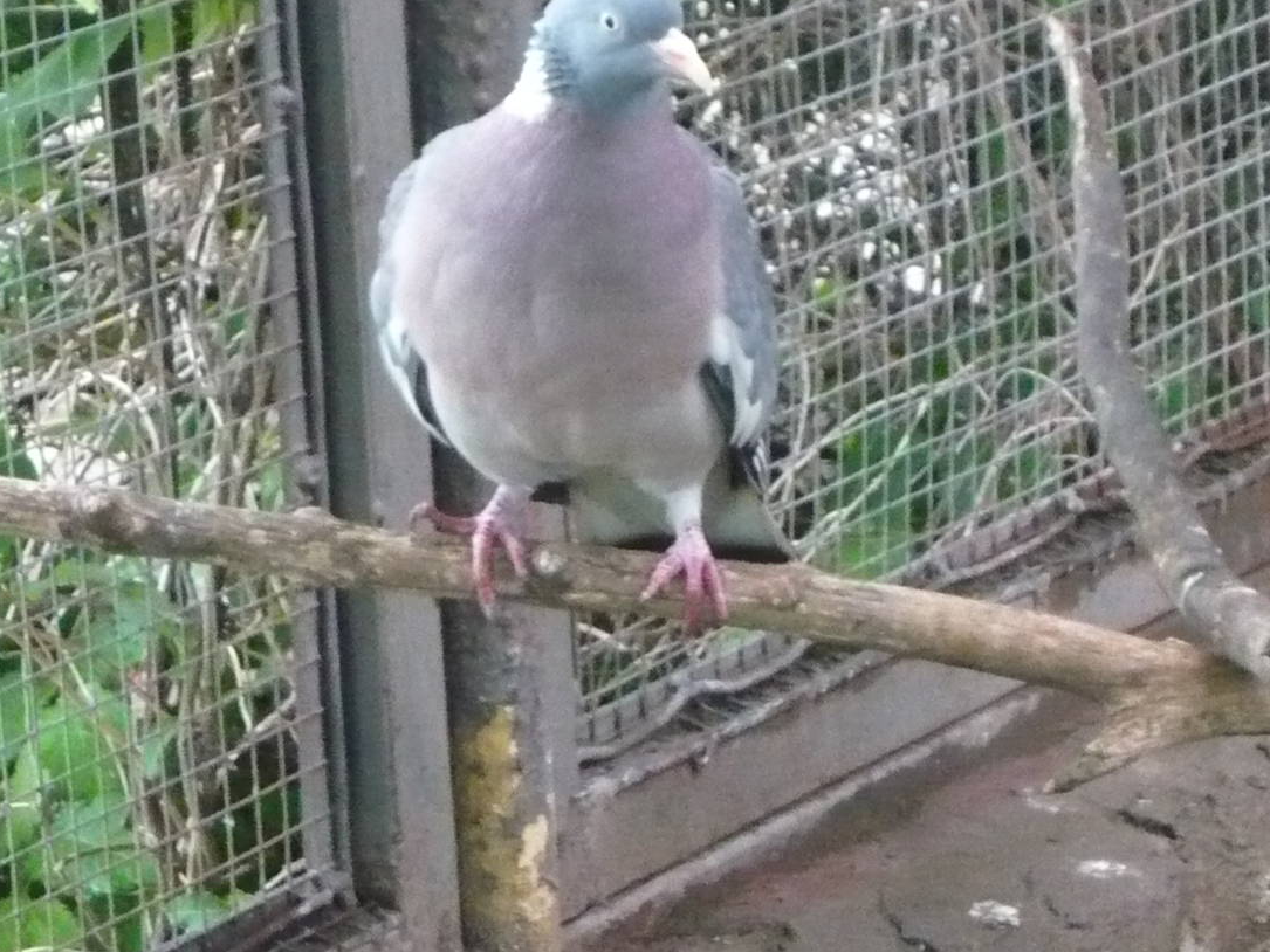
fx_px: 8659
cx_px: 465
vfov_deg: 6.3
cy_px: 354
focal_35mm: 236
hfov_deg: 8.4
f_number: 5.1
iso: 800
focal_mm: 16.5
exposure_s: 1/60
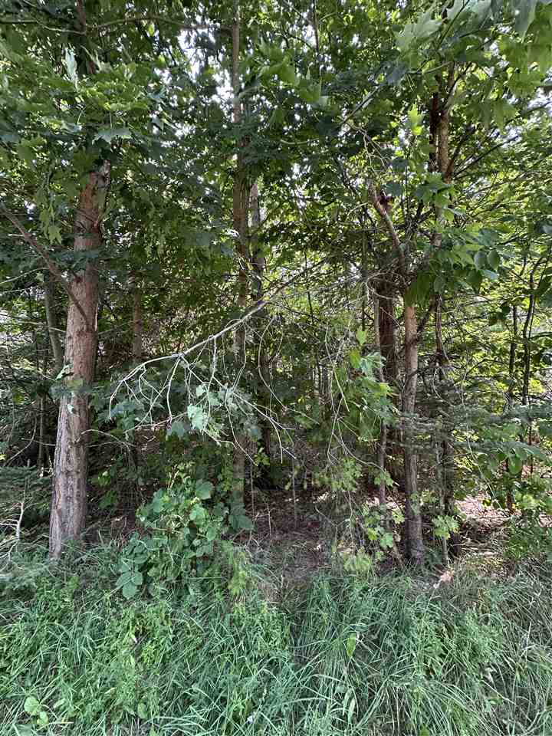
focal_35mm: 14
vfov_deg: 102.1
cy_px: 368
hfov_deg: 85.7
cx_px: 276
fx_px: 298
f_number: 2.2
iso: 125
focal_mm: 2.22
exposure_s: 1/99
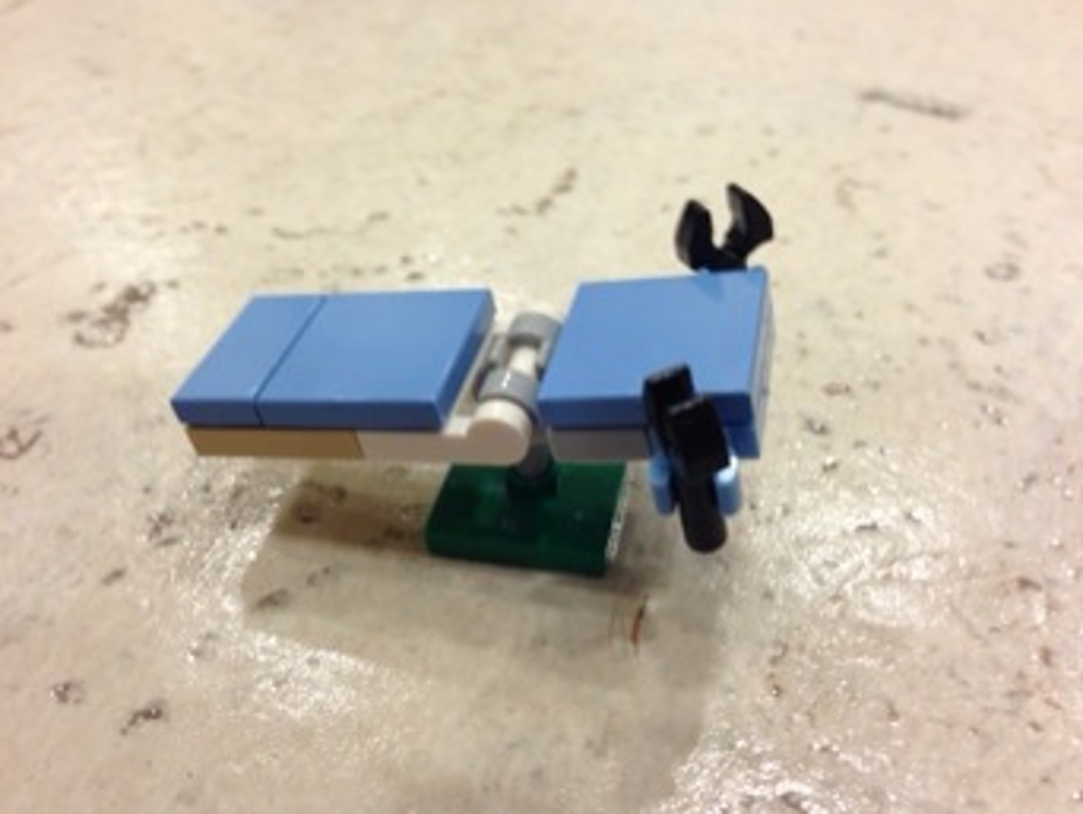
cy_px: 407
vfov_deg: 43.0
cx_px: 542
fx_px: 1033
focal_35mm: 33
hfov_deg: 55.3
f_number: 2.4
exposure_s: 1/20
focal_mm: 4.13
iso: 125
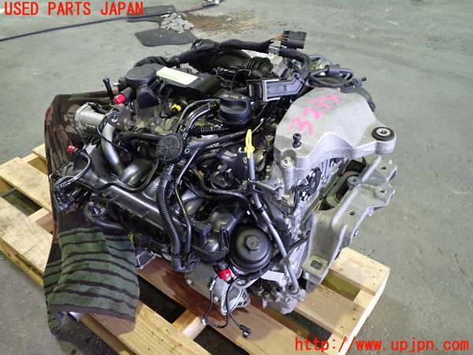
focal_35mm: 30
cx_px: 236
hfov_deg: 60.0
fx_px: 410
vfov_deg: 46.8
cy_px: 178
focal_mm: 5.4
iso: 800
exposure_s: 1/25
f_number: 2.3
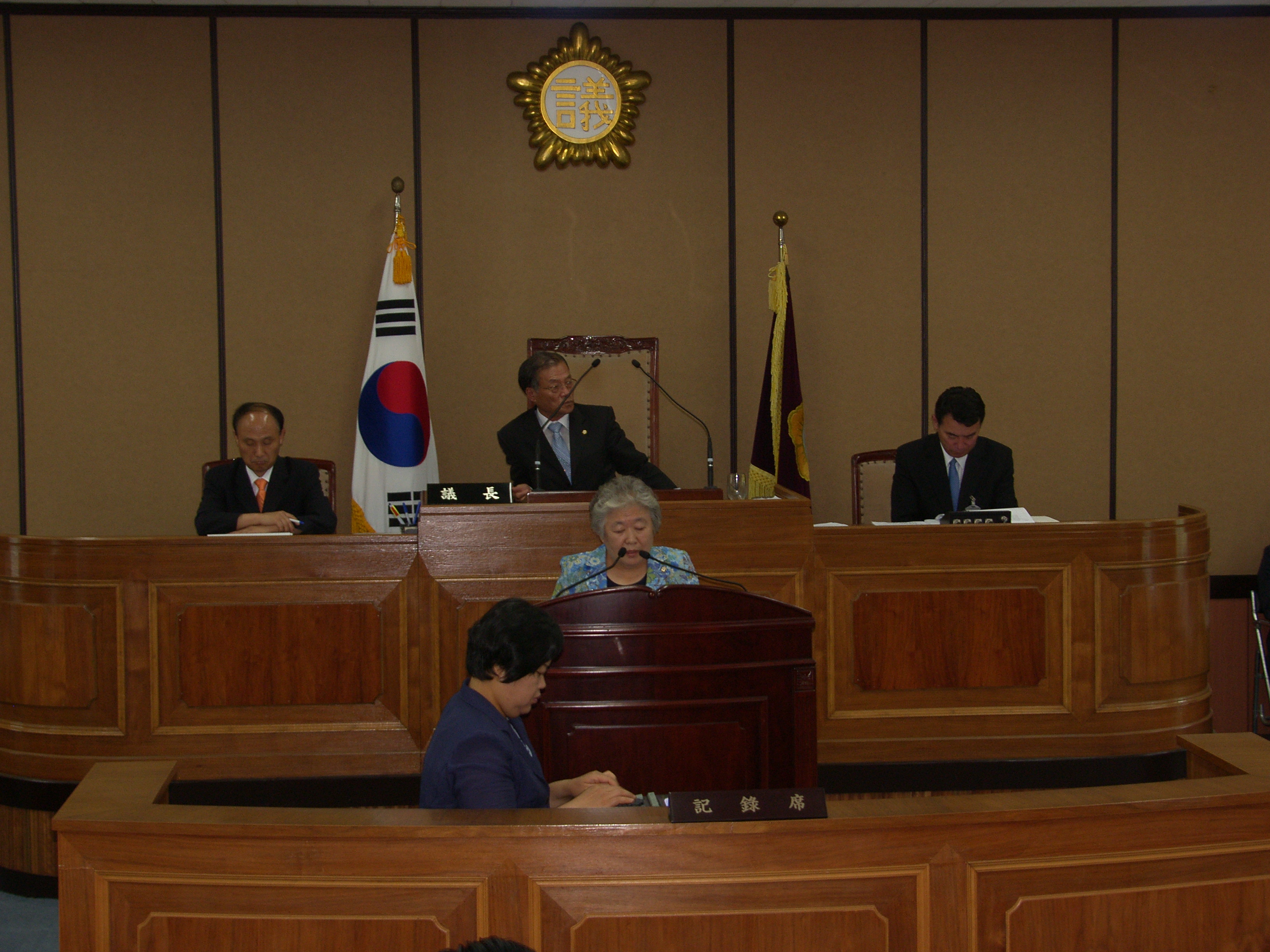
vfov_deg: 22.6
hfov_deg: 29.8
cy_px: 476
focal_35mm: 65
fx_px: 2385
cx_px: 635
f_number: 2.8
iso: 100
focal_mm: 16.7
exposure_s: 1/60
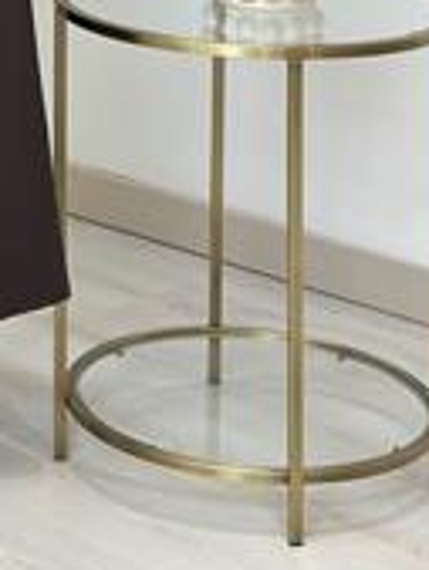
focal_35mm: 151
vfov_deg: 12.4
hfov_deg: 9.6
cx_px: -216
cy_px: -295
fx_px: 2492
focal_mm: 6.86
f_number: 1.78
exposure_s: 1/149
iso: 64
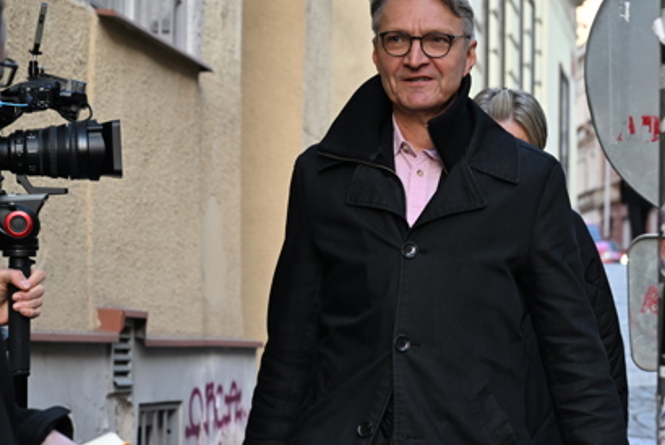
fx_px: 2144
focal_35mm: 116
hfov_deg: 17.5
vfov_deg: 11.8
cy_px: 222
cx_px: 553
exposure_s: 1/200
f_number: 5.6
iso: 800
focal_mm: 69
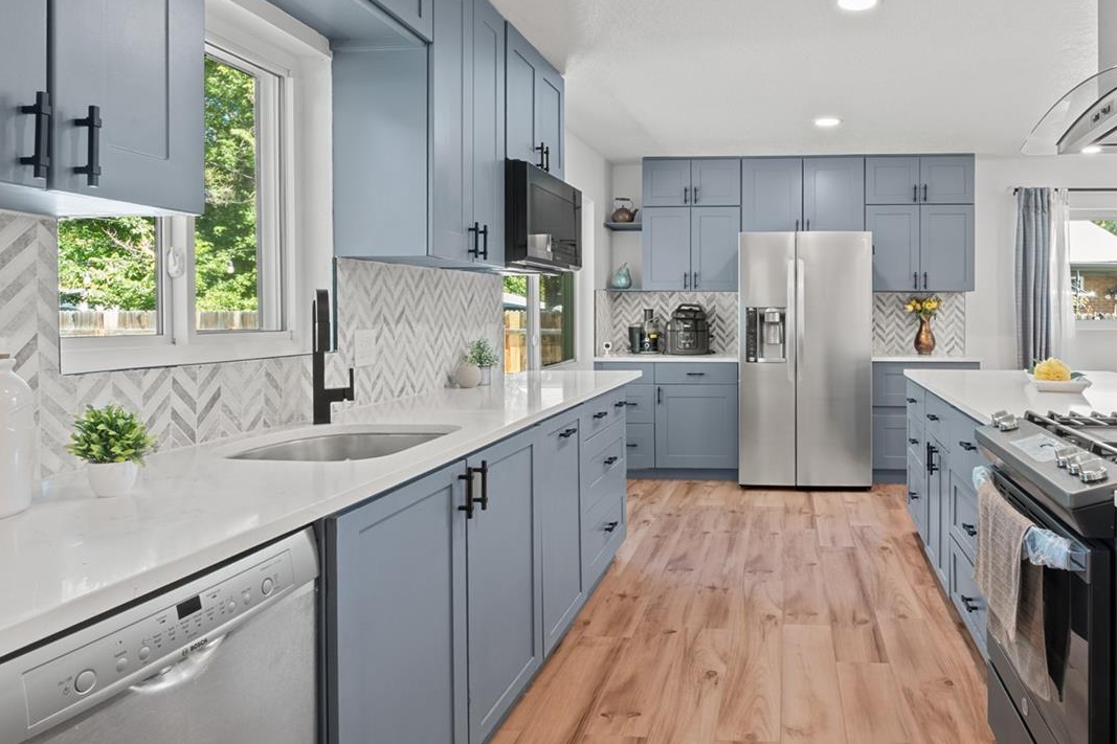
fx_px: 745
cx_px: 736
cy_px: 352
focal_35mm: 24
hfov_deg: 71.8
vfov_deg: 53.1
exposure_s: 3.2
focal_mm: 16
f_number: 16
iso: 250
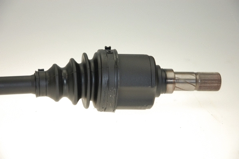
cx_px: 120
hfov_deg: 19.5
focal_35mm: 105
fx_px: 697
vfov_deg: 13.0
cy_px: 80
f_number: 5.6
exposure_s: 1/400
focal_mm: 70
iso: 400
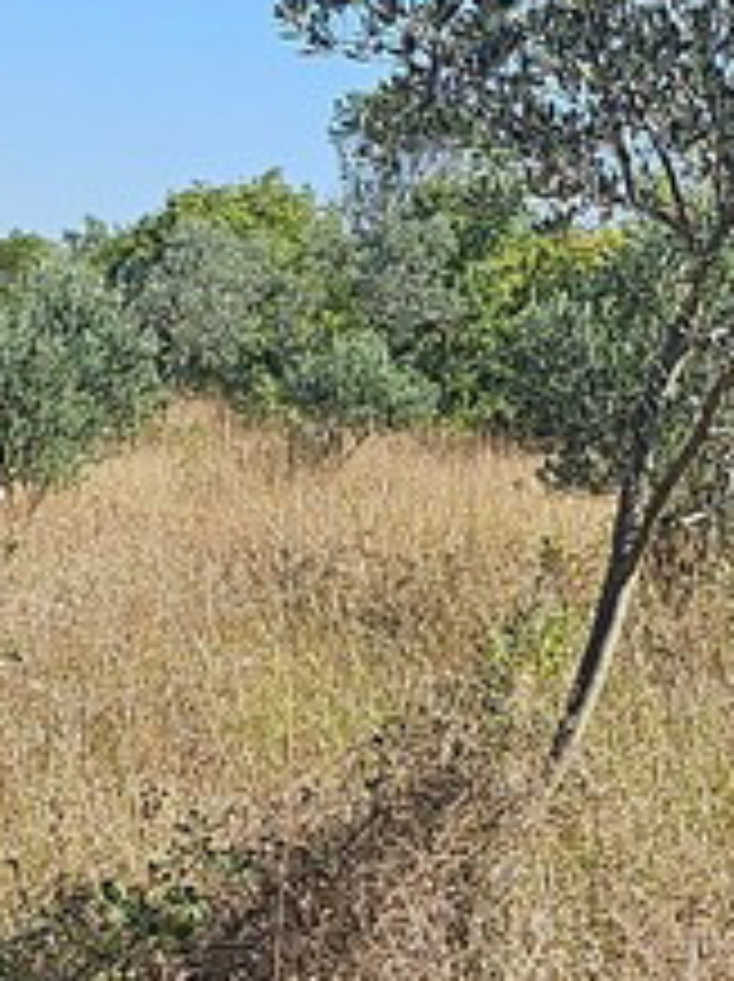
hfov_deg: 12.9
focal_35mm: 114
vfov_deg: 17.2
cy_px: 778
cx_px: 72
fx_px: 3229
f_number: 1.7
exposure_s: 1/1117
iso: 20
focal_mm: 6.3
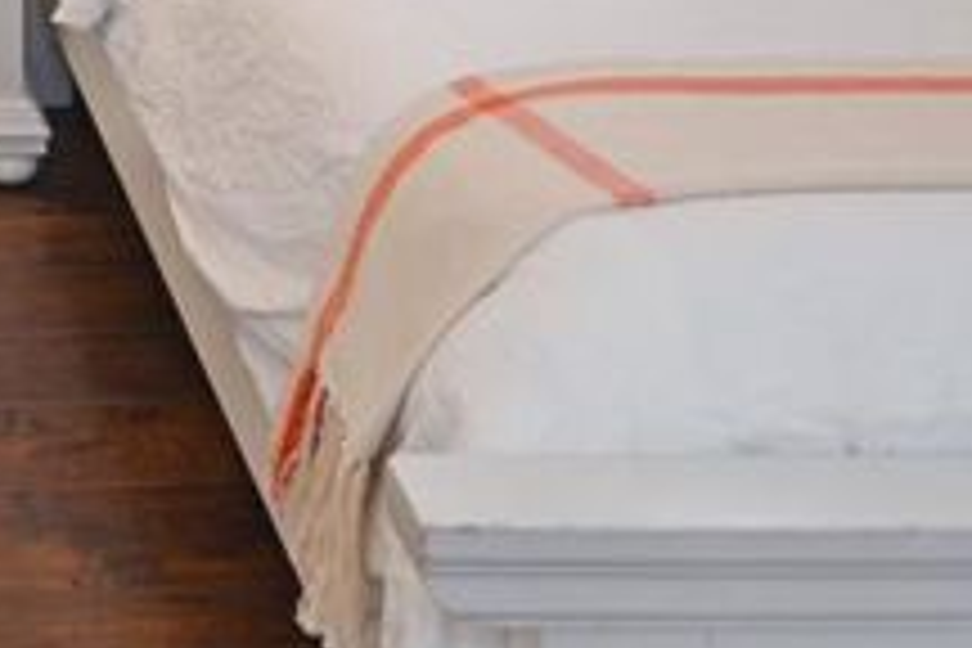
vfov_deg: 22.3
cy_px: -340
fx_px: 1323
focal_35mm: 49
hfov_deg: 34.6
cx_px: -106
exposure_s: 1/60
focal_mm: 10
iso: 400
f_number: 4
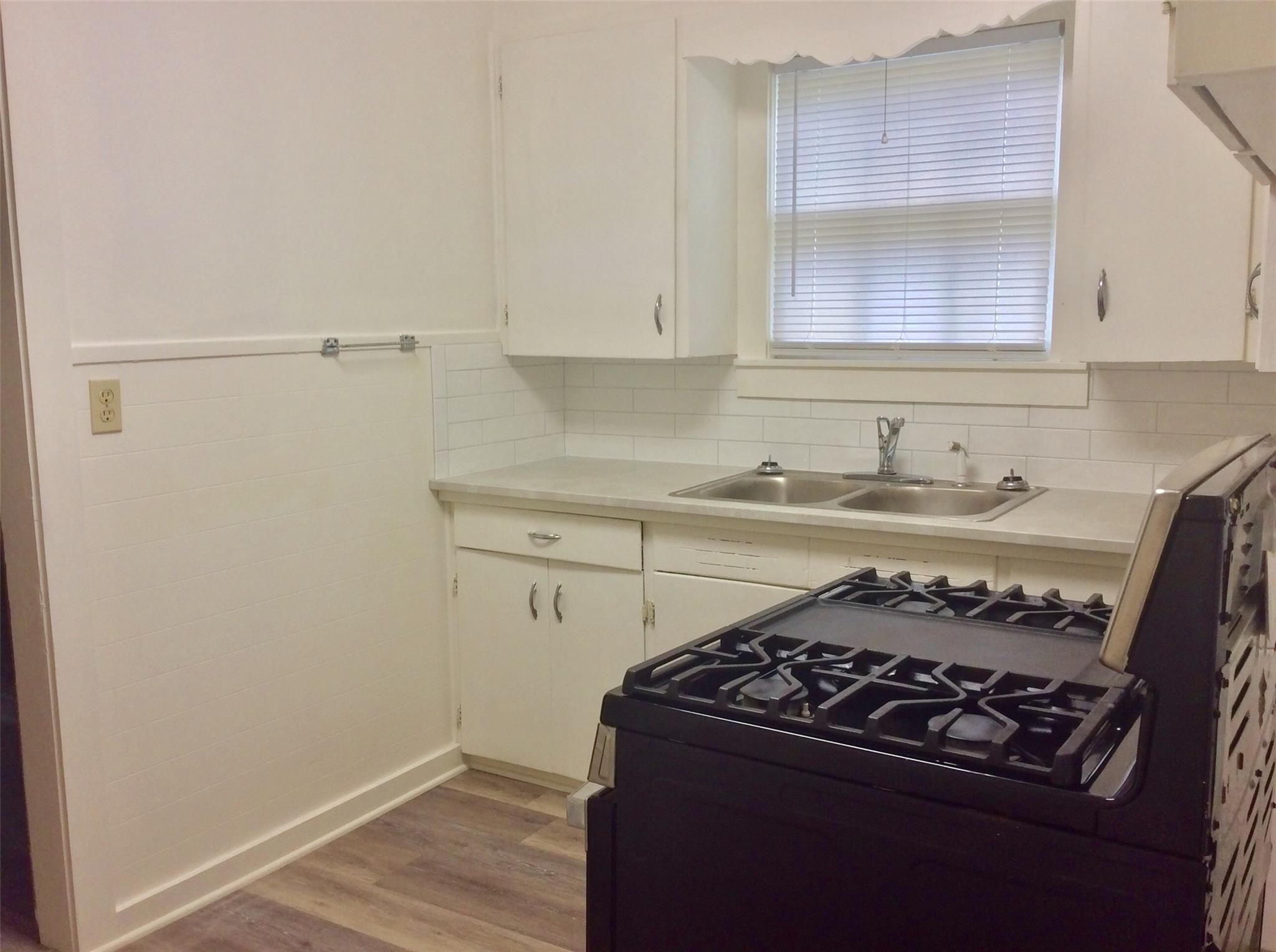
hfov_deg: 56.9
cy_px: 476
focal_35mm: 32
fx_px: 1178
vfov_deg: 44.0
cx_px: 638
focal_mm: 3.3
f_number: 2.4
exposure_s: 1/30
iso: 32
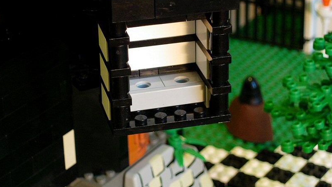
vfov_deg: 9.8
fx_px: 1092
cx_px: 166
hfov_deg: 17.3
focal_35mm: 124
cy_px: 79
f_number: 4.9
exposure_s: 1/4.7
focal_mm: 23.4
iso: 200
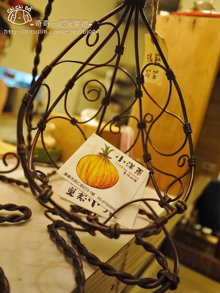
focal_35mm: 28
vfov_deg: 63.4
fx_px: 237
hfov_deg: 49.7
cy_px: 146
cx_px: 110
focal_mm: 14
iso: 800
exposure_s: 1/100
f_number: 2.5
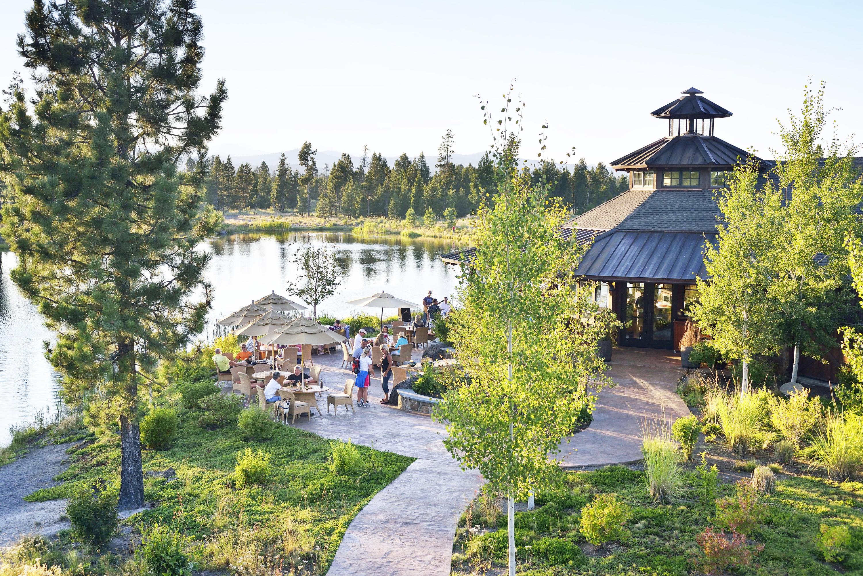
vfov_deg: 31.9
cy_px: 288
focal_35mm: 42
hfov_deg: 46.4
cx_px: 432
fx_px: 1007
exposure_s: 1/250
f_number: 5.6
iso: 250
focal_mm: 42
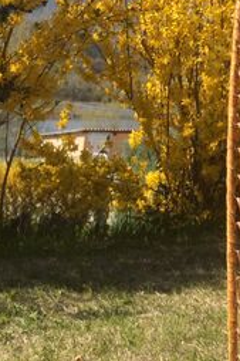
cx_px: 446
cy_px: 54
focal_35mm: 76
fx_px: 761
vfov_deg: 26.0
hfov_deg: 15.2
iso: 32
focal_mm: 4.15
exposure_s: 1/1709
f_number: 2.2
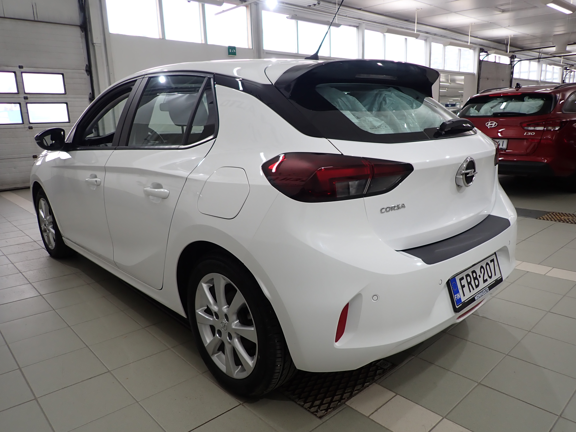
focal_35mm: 25
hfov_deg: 69.4
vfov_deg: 54.9
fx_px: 416
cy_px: 216
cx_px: 288
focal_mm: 4.5
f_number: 2
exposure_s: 1/80
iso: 100
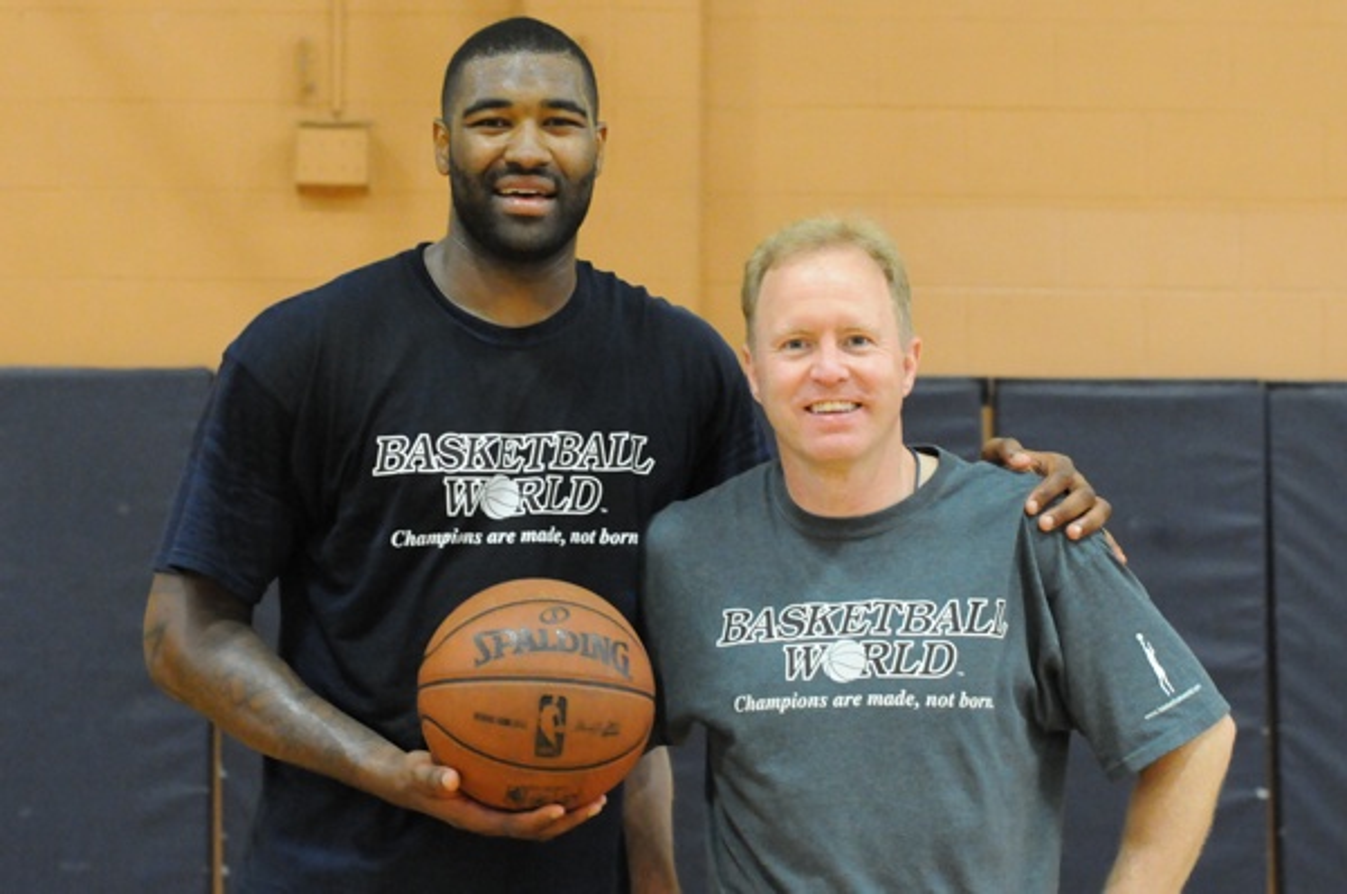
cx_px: 674
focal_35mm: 75
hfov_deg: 27.0
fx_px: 2802
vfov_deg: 18.1
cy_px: 447
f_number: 3.2
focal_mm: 50
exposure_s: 1/125
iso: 3200
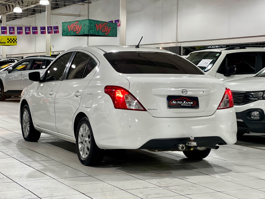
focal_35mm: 77
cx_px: 132
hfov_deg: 25.3
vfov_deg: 19.1
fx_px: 589
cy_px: 100
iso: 250
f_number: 2.8
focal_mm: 9
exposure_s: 1/40
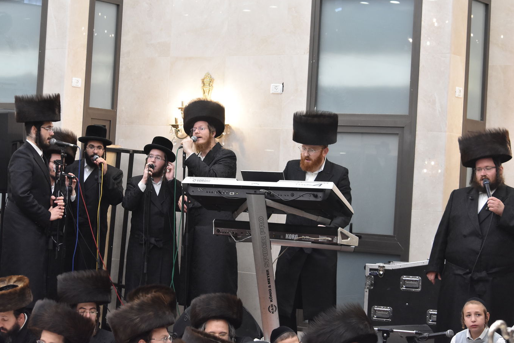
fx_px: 1221
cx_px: 259
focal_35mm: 86
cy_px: 173
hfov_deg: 23.8
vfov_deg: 16.0
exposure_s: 1/100
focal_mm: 55
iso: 2000
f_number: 5.6
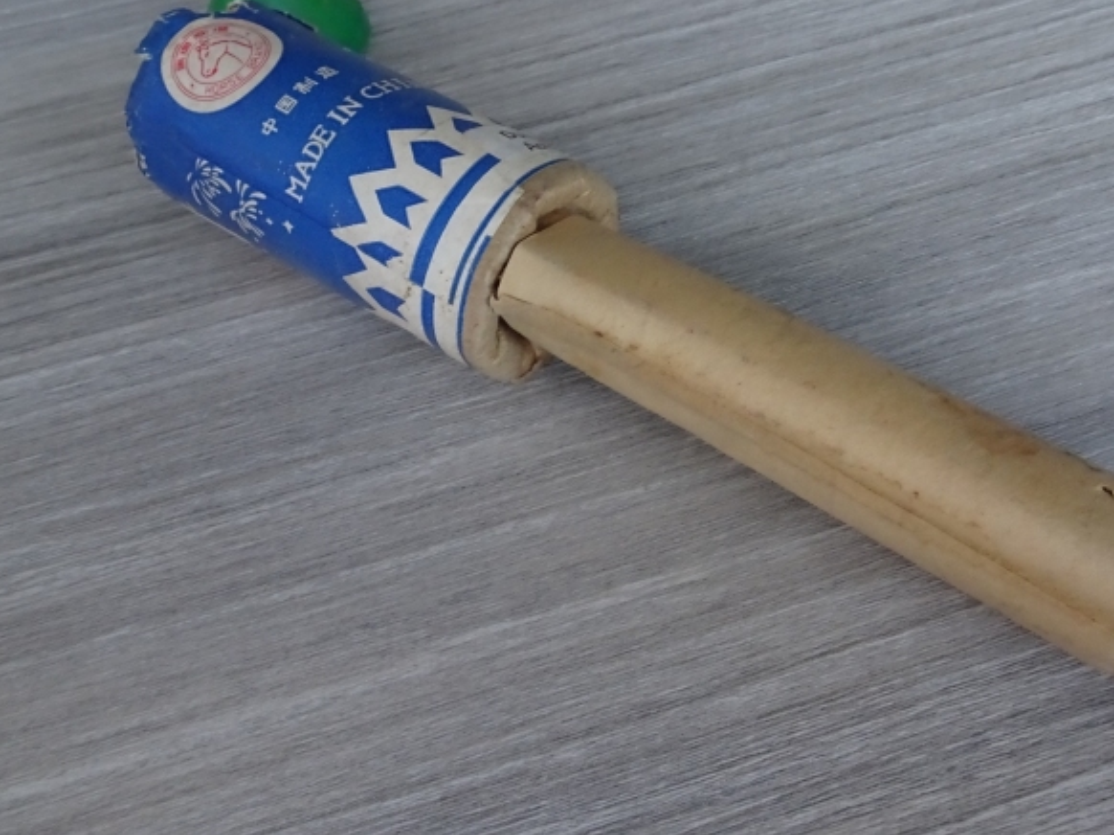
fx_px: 1062
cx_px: 681
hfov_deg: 54.9
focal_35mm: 33
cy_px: 283
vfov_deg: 42.4
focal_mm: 4.1
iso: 800
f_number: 3.5
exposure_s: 1/30
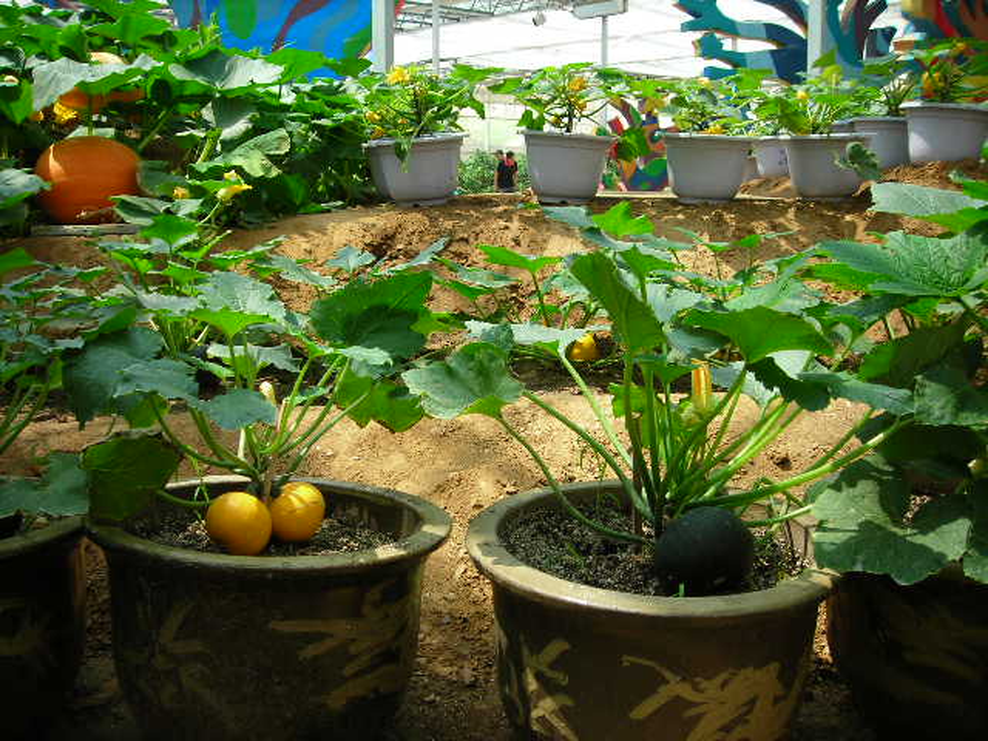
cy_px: 370
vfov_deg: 37.7
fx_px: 1085
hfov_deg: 49.0
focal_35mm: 38
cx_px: 494
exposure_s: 1/61
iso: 50
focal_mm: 6.3
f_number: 3.2
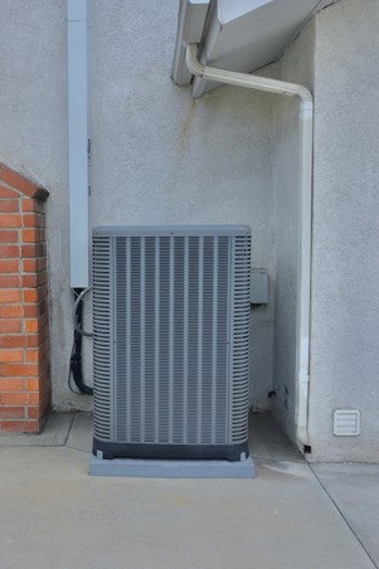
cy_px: 276
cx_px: 122
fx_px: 537
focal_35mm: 34
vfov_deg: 55.8
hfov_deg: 38.4
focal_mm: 16
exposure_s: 1/200
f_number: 8
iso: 100
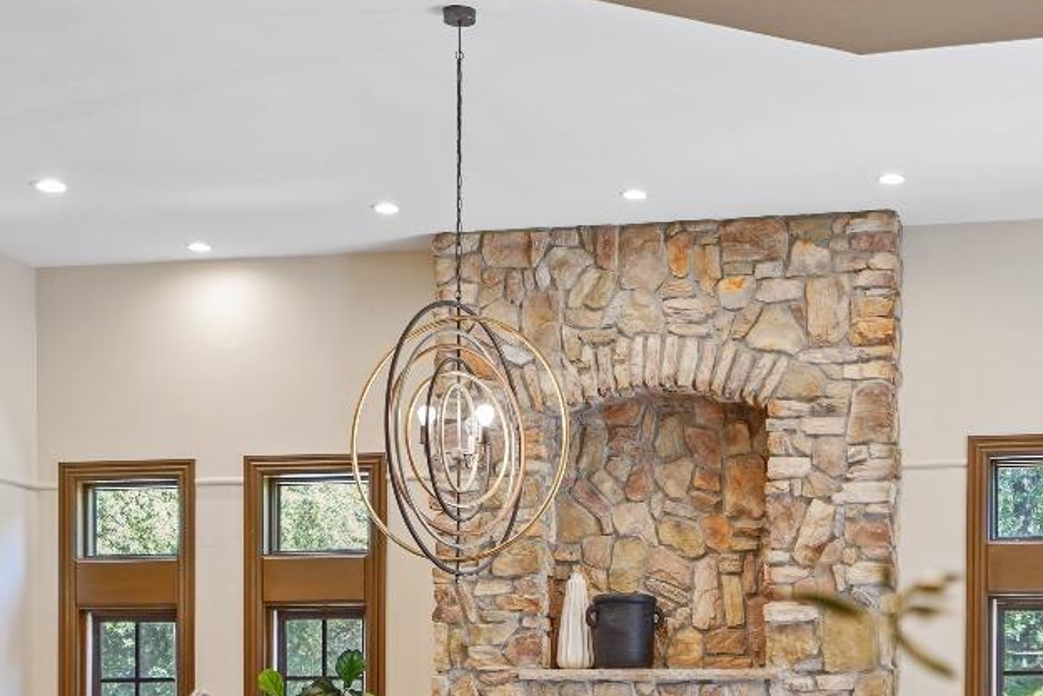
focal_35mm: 84
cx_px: 691
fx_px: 2434
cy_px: 793
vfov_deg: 15.8
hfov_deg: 24.1
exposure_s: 1/13
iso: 400
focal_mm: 35
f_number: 4
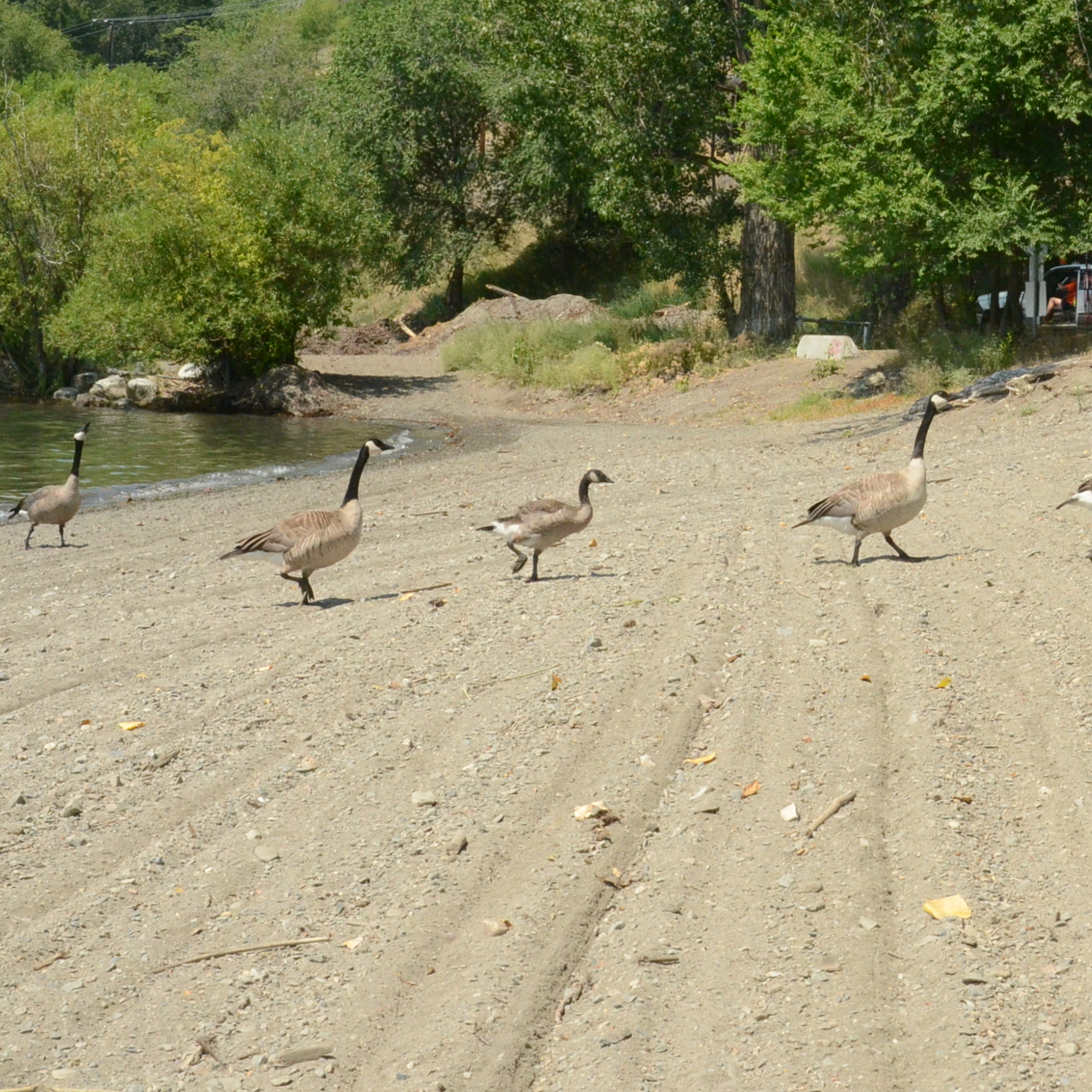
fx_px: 2498
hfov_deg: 24.3
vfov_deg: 24.6
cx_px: 848
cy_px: 453
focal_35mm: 70
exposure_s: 1/1250
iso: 2500
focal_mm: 30
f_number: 18
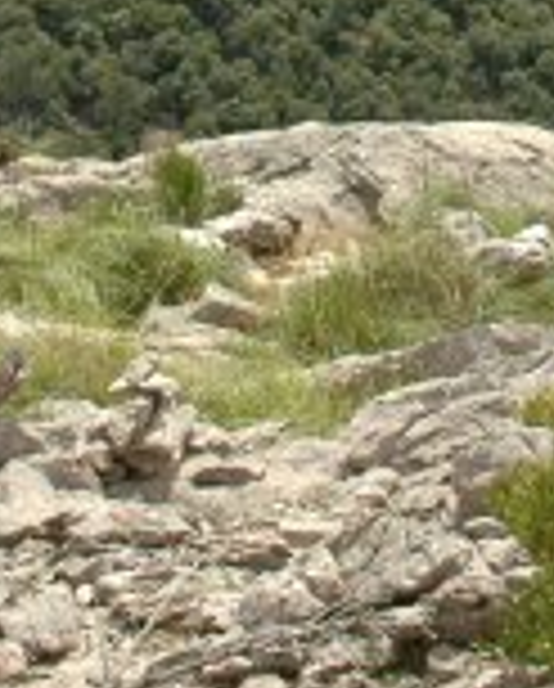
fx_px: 2432
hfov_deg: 12.9
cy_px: -301
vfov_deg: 15.1
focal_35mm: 119
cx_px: 437
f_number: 9
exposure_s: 1/320
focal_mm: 18
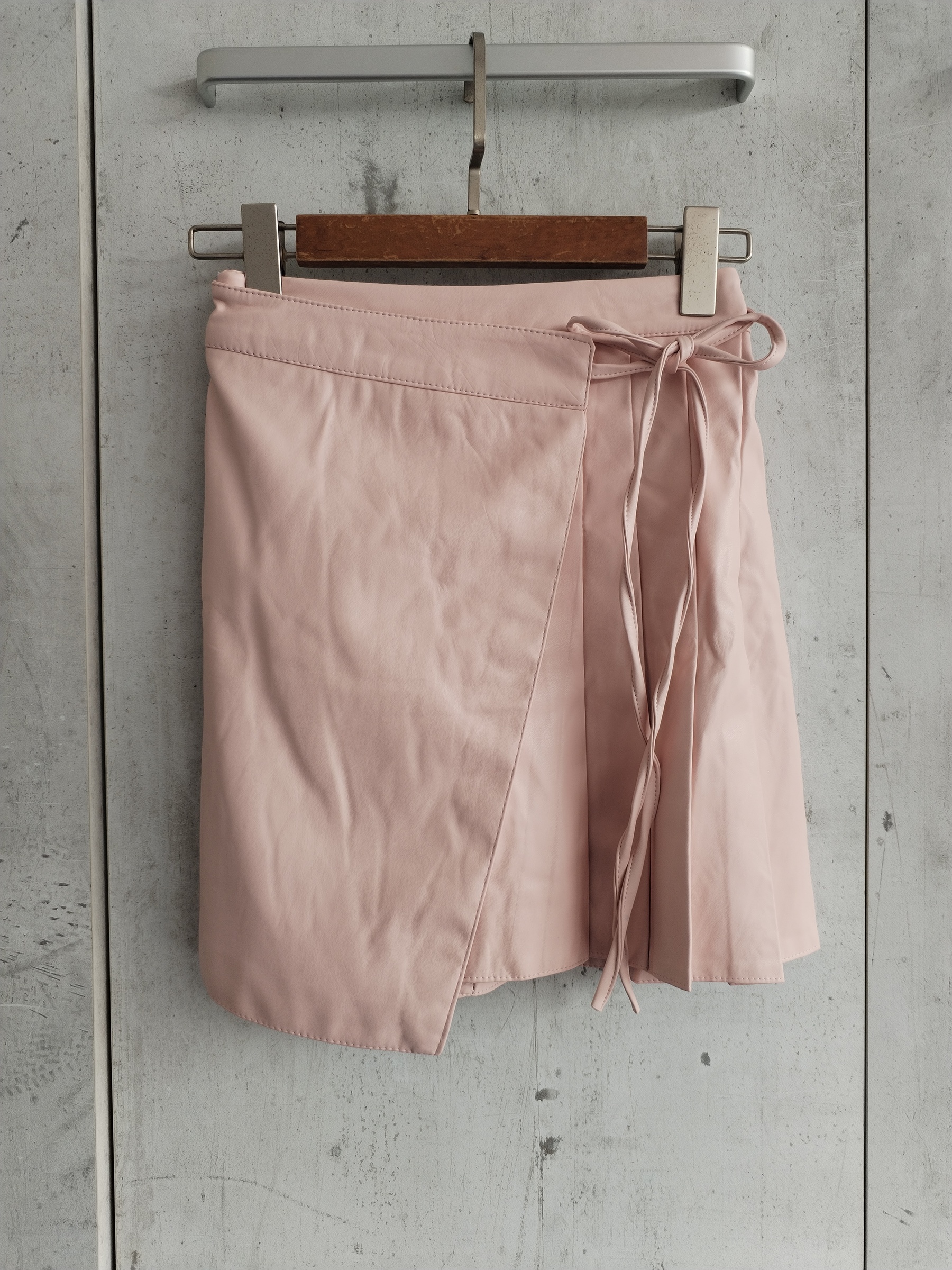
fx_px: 1063
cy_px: 635
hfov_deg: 48.2
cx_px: 476
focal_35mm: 29
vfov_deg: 61.7
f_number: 1.8
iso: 126
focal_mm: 4.75
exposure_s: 1/100
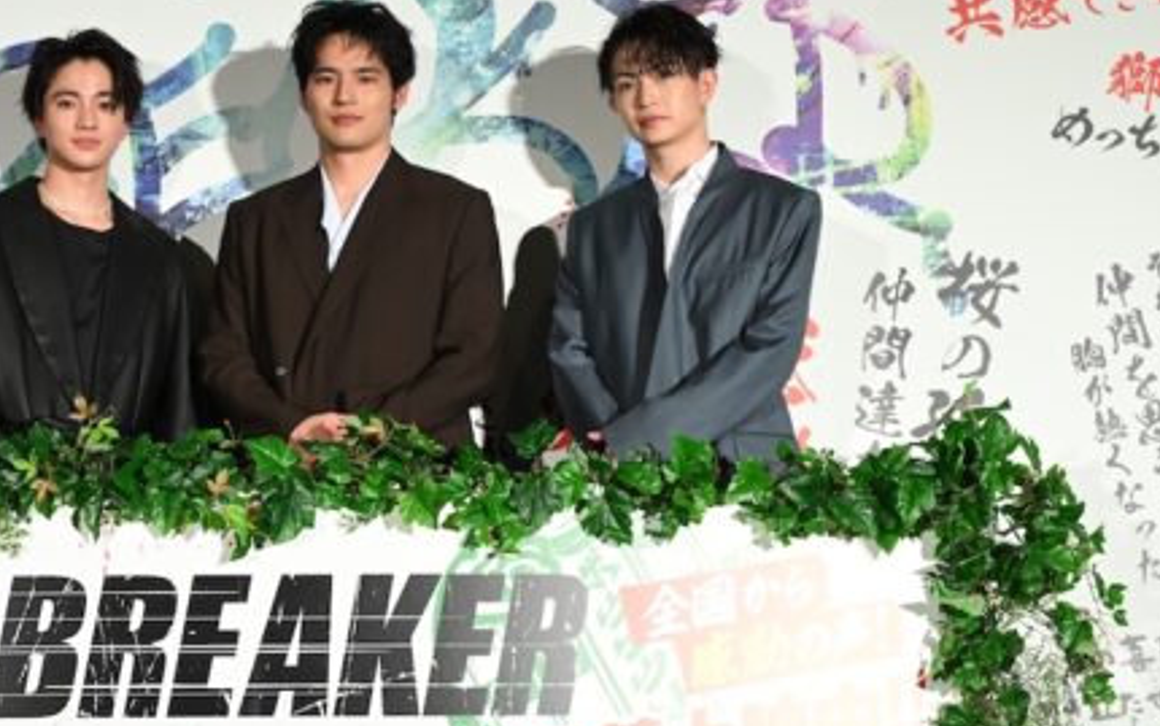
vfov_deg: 15.4
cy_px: 429
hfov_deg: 24.0
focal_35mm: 85
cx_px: 245
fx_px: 2688
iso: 3200
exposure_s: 1/200
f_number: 7.1
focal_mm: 46
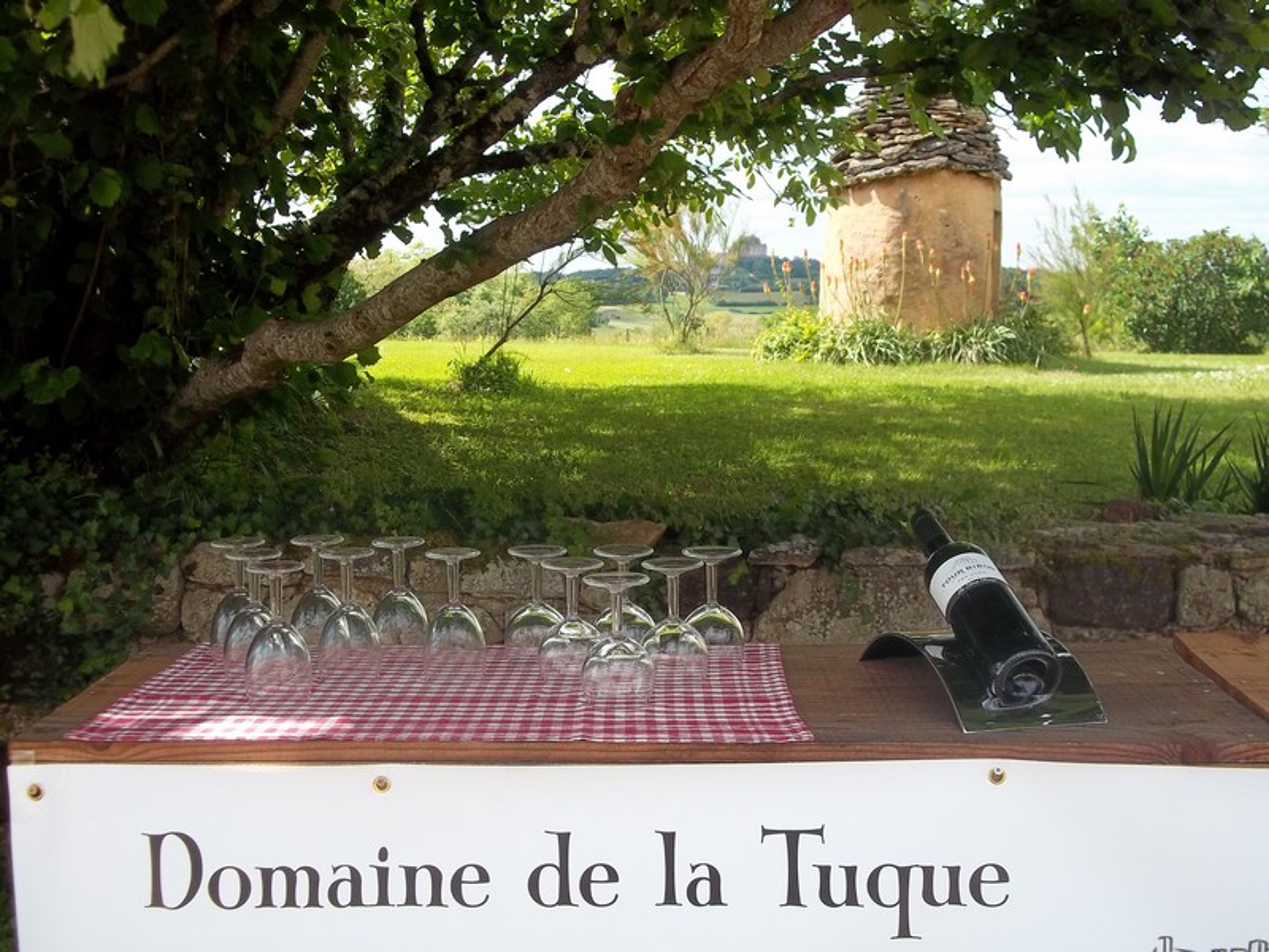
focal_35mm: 40
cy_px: 476
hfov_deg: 46.8
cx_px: 634
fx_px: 1466
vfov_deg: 36.0
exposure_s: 1/400
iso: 80
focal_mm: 7.1
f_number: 3.2
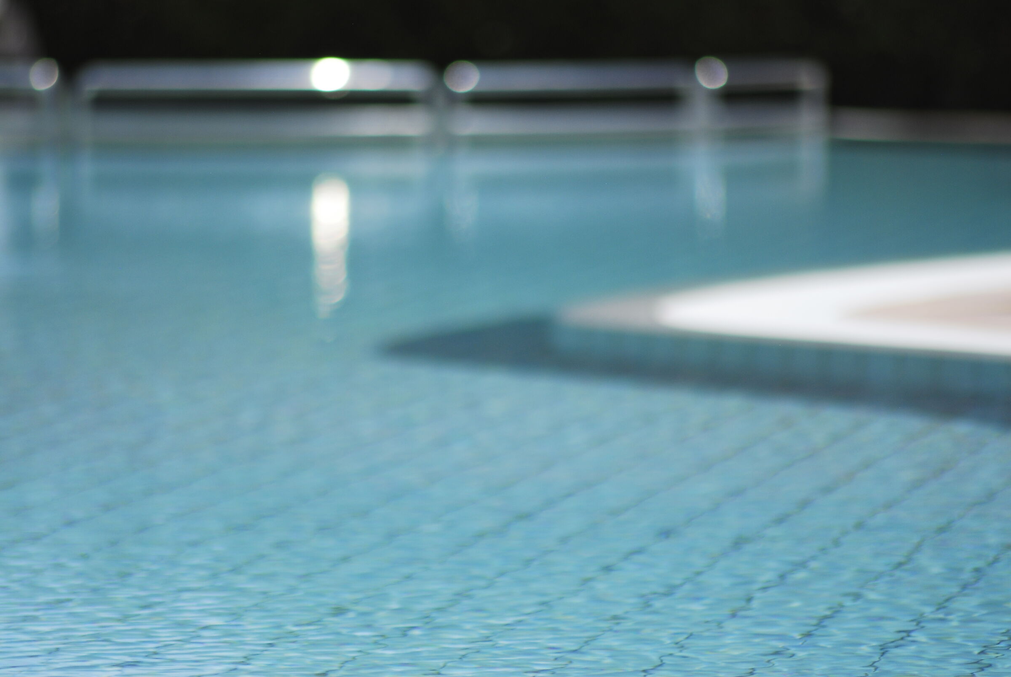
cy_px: 338
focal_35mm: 105
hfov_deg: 19.4
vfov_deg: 13.1
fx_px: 2952
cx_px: 506
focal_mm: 70
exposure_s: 1/2500
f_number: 3.5
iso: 200
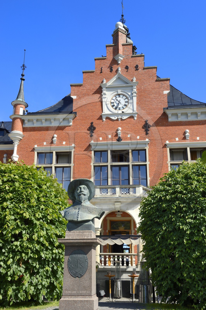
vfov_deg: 50.7
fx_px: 326
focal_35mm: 38
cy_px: 155
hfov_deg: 35.0
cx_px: 103
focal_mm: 38
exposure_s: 1/250
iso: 200
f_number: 10
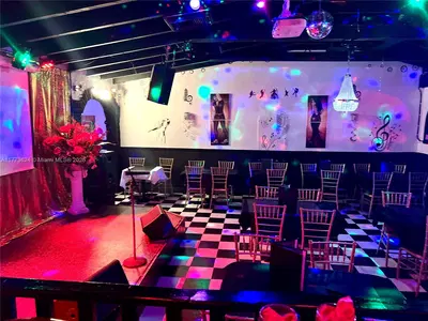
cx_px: 214
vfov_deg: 53.1
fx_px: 321
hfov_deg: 67.3
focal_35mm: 26
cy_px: 160
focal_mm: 5.7
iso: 500
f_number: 1.5
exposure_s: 1/41
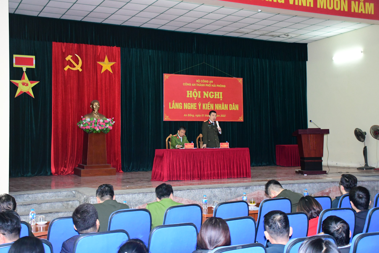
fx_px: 505
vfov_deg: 28.1
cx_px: 190
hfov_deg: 41.1
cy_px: 126
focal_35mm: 48
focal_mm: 32
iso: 4000
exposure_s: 1/200
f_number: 5
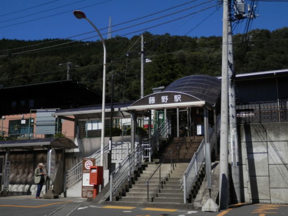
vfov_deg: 36.0
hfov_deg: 46.8
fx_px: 333
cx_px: 144
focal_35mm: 40
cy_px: 108
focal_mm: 7.3
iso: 80
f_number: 10.4
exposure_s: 1/200
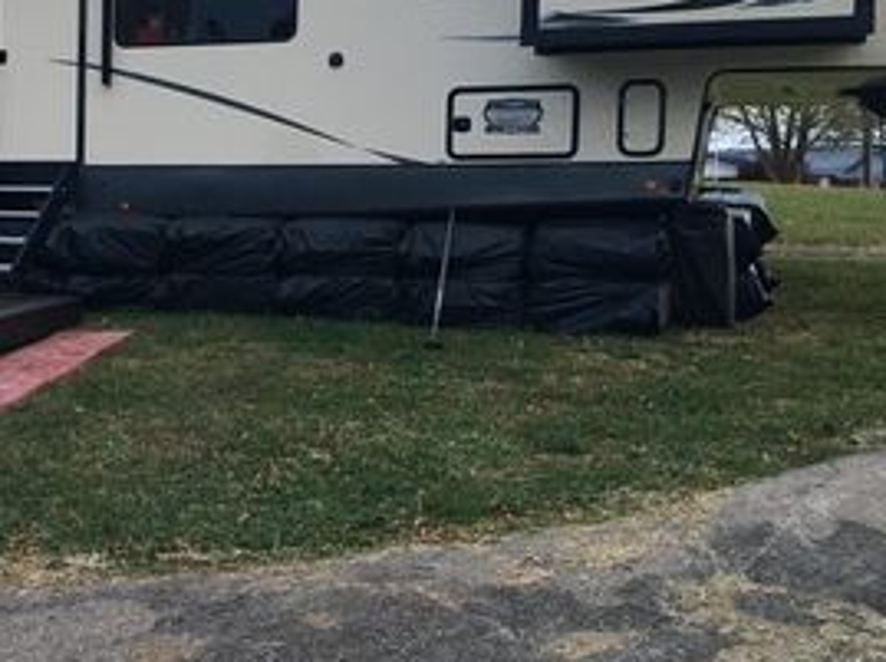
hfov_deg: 34.6
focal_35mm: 54
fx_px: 1380
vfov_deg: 27.0
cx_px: 188
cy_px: 295
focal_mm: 4.15
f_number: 2.2
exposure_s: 1/30
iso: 40
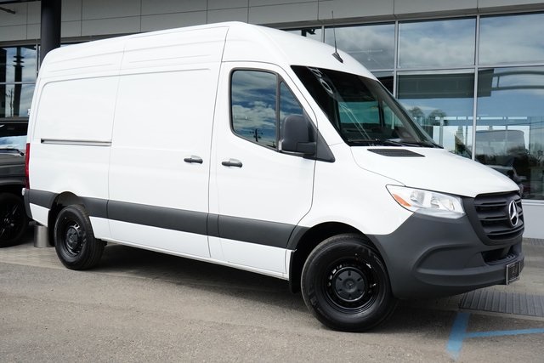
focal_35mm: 37
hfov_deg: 51.9
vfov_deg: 36.0
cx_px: 272
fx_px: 559
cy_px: 182
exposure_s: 1/4000
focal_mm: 37
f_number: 11
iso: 5000
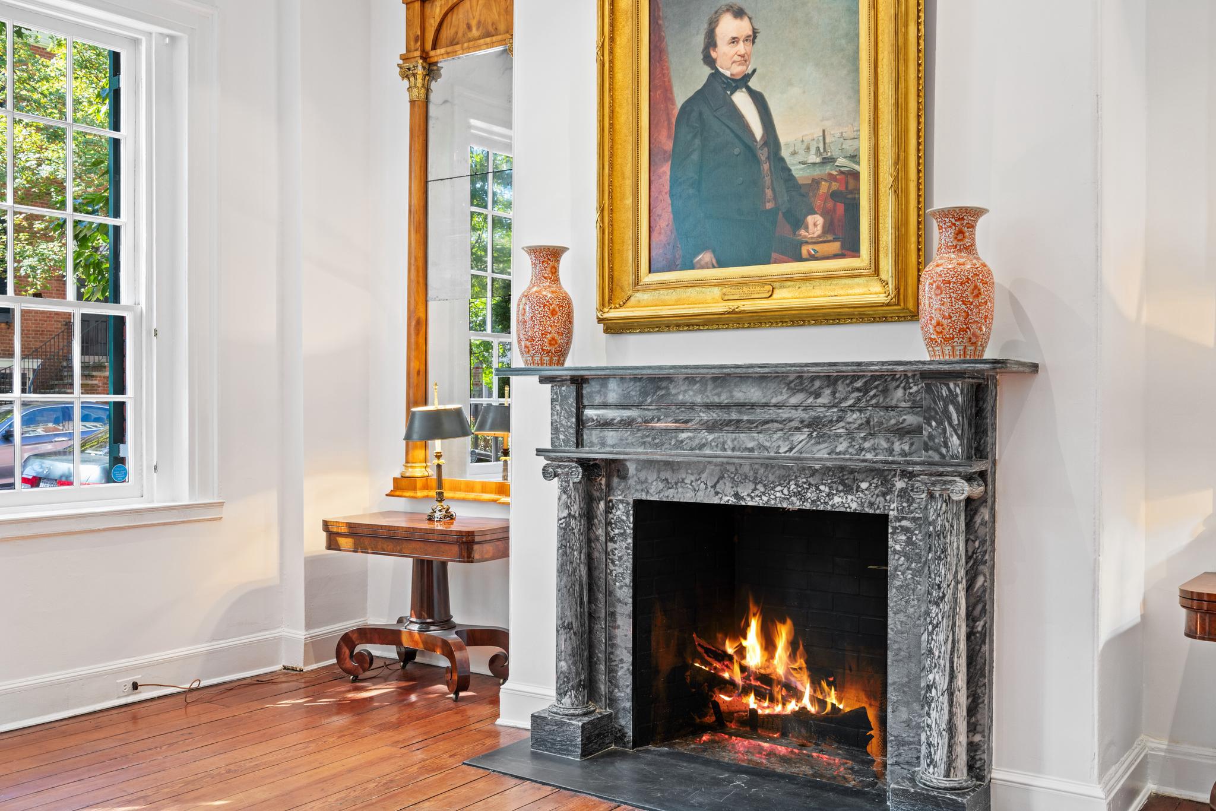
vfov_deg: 38.9
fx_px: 1149
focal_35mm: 34
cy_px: 406
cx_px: 608
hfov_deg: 55.8
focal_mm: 34
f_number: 6.3
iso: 640
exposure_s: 1/2.5
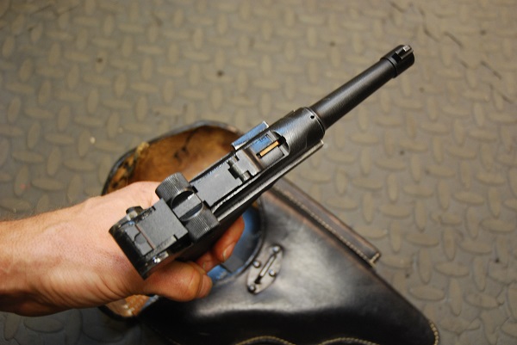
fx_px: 582
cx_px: 258
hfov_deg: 47.9
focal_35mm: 40
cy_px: 172
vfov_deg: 33.1
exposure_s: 1/30
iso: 640
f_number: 3.8
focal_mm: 27
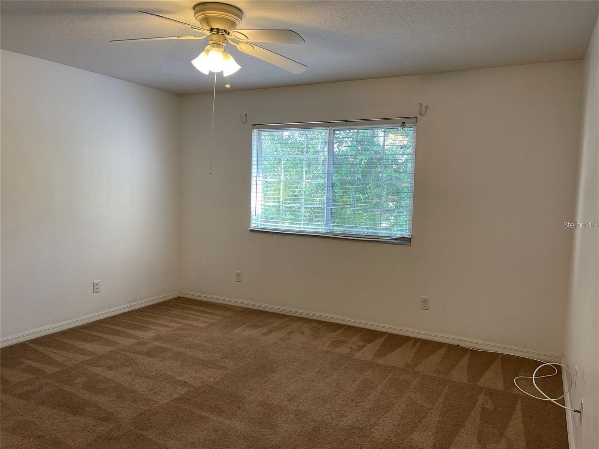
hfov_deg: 67.3
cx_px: 300
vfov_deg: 53.1
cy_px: 224
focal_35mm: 26
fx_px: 450
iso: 80
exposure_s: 1/60
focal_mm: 5.1
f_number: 1.6
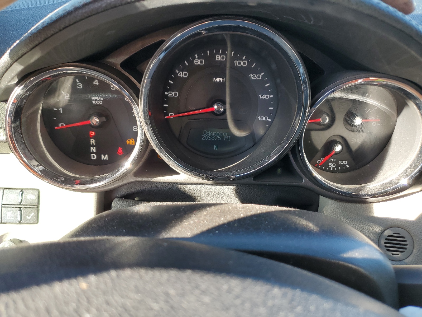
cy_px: 158
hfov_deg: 67.3
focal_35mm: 26
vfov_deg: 53.1
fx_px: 317
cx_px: 211
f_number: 1.5
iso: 50
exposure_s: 1/172
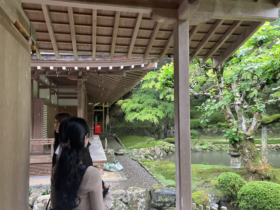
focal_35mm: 28
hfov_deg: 63.4
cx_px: 140
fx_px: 226
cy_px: 105
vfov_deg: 49.7
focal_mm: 3.99
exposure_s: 1/60
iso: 125
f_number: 1.8
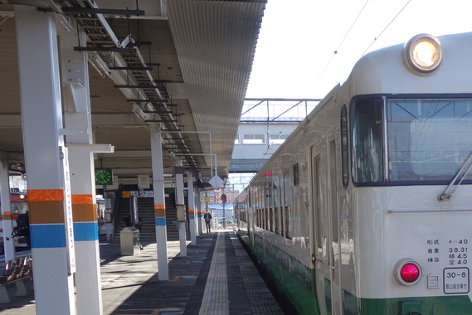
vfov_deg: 22.5
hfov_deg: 32.2
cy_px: 282
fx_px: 774
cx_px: 427
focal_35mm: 59
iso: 125
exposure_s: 1/160
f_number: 5.6
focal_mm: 10.4
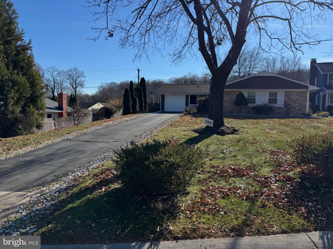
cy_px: 124
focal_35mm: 24
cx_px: 166
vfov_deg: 56.8
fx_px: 231
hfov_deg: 71.6
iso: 80
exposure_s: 1/4310
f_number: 1.78
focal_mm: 6.76
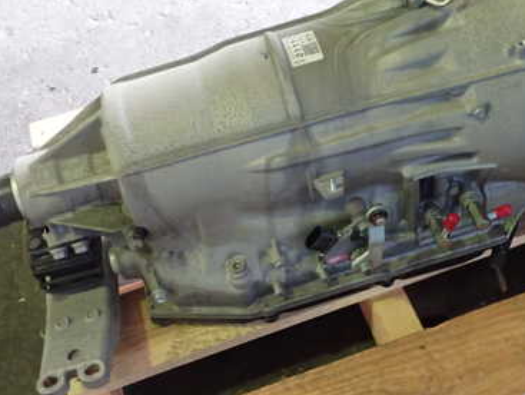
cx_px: 310
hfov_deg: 38.7
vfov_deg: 29.7
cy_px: 169
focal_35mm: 49
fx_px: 744
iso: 640
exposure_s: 1/30
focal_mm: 5.4
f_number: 2.3
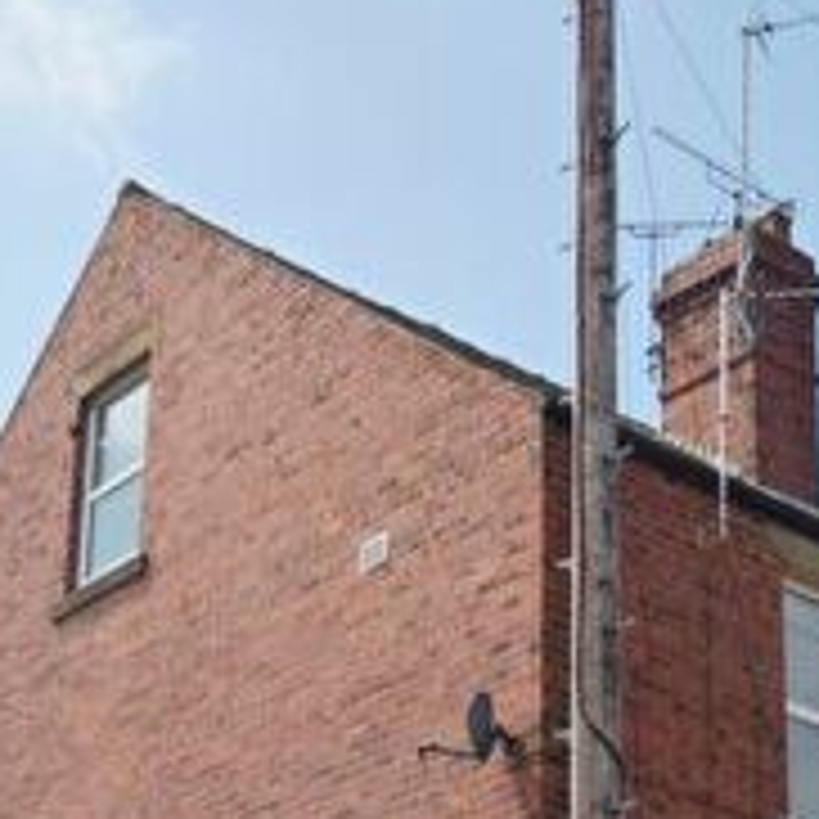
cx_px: 446
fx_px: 1971
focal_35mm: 74
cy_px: 914
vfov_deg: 22.1
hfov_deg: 23.5
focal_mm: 15
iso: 100
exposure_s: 1/200
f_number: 10
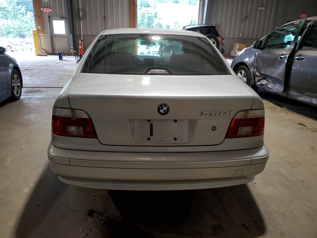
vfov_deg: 53.1
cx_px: 158
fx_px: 238
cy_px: 119
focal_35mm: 26
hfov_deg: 67.3
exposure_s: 1/120
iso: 77
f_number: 1.5
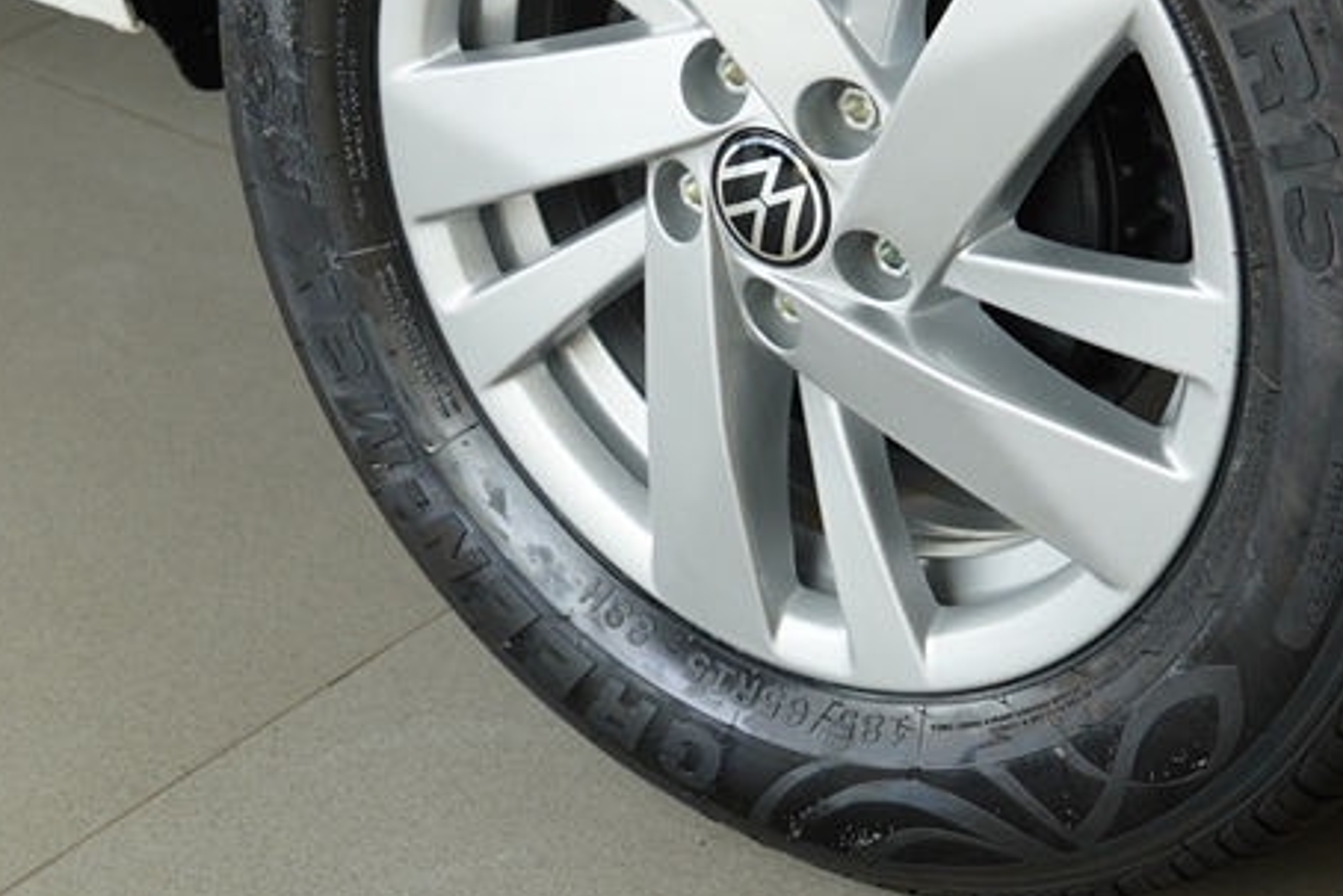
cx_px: 621
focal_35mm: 115
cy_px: 126
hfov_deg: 17.8
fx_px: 4291
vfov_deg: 11.9
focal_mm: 34
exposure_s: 1/60
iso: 100
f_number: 4
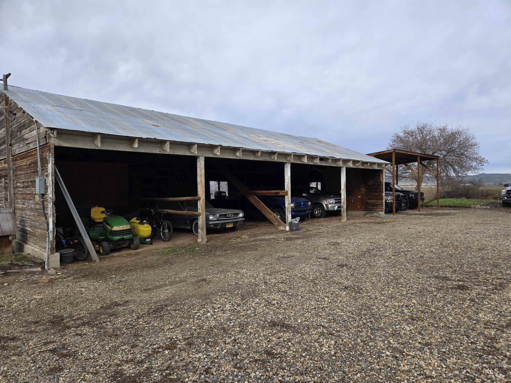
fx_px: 340
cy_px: 192
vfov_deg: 58.9
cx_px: 256
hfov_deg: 73.9
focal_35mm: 23
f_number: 1.8
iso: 25
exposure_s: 1/801
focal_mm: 5.4
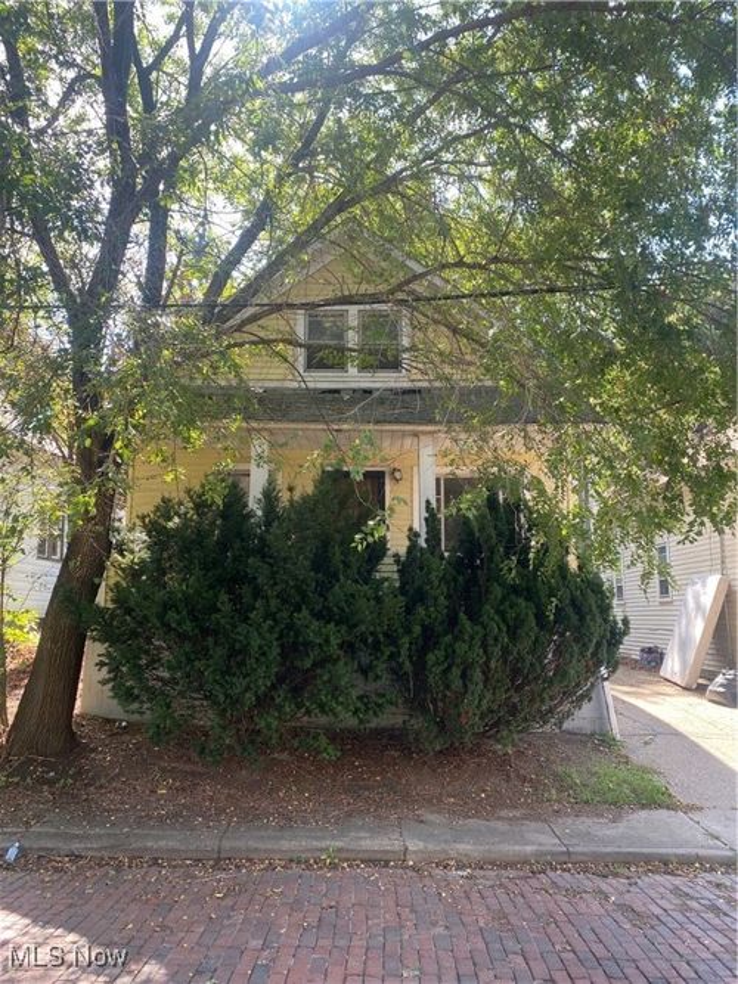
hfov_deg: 53.0
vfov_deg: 67.3
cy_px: 492
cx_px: 369
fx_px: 739
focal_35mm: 26
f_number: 1.8
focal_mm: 4.25
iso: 32
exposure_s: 1/122
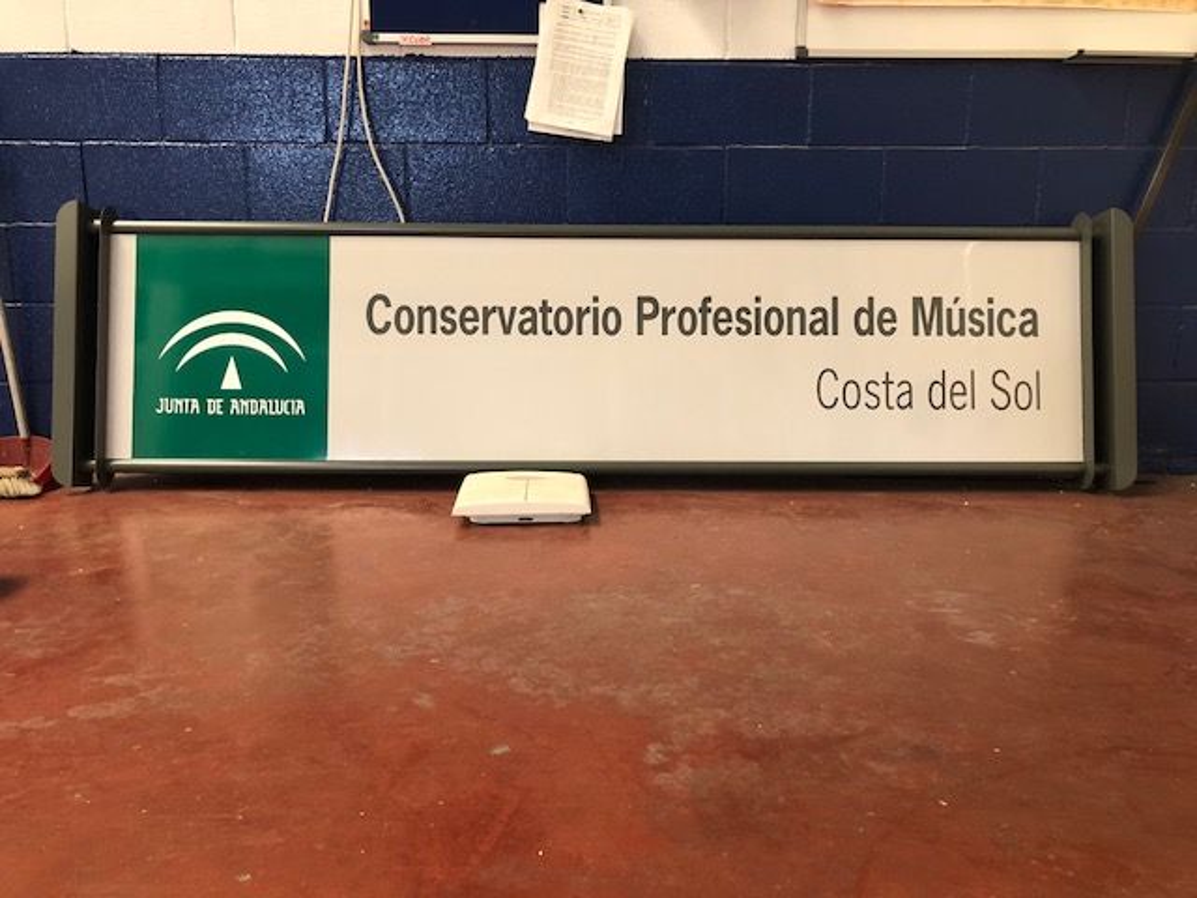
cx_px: 598
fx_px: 968
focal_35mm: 28
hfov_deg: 63.4
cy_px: 449
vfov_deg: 49.7
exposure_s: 1/15
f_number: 1.8
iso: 50
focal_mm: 3.99
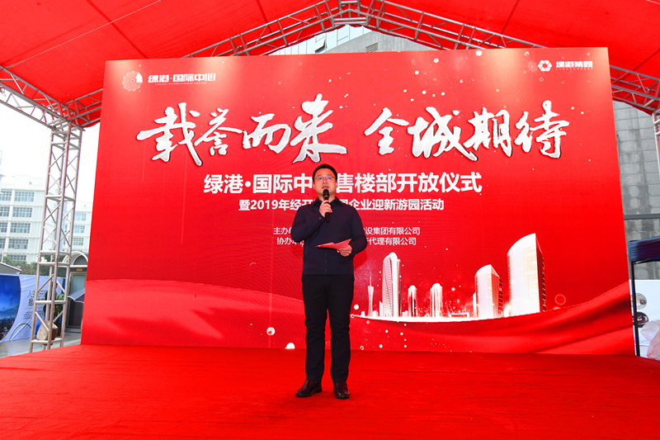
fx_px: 440
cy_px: 220
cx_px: 330
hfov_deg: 73.8
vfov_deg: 53.1
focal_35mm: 24
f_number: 5.6
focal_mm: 16
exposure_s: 1/100
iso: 640
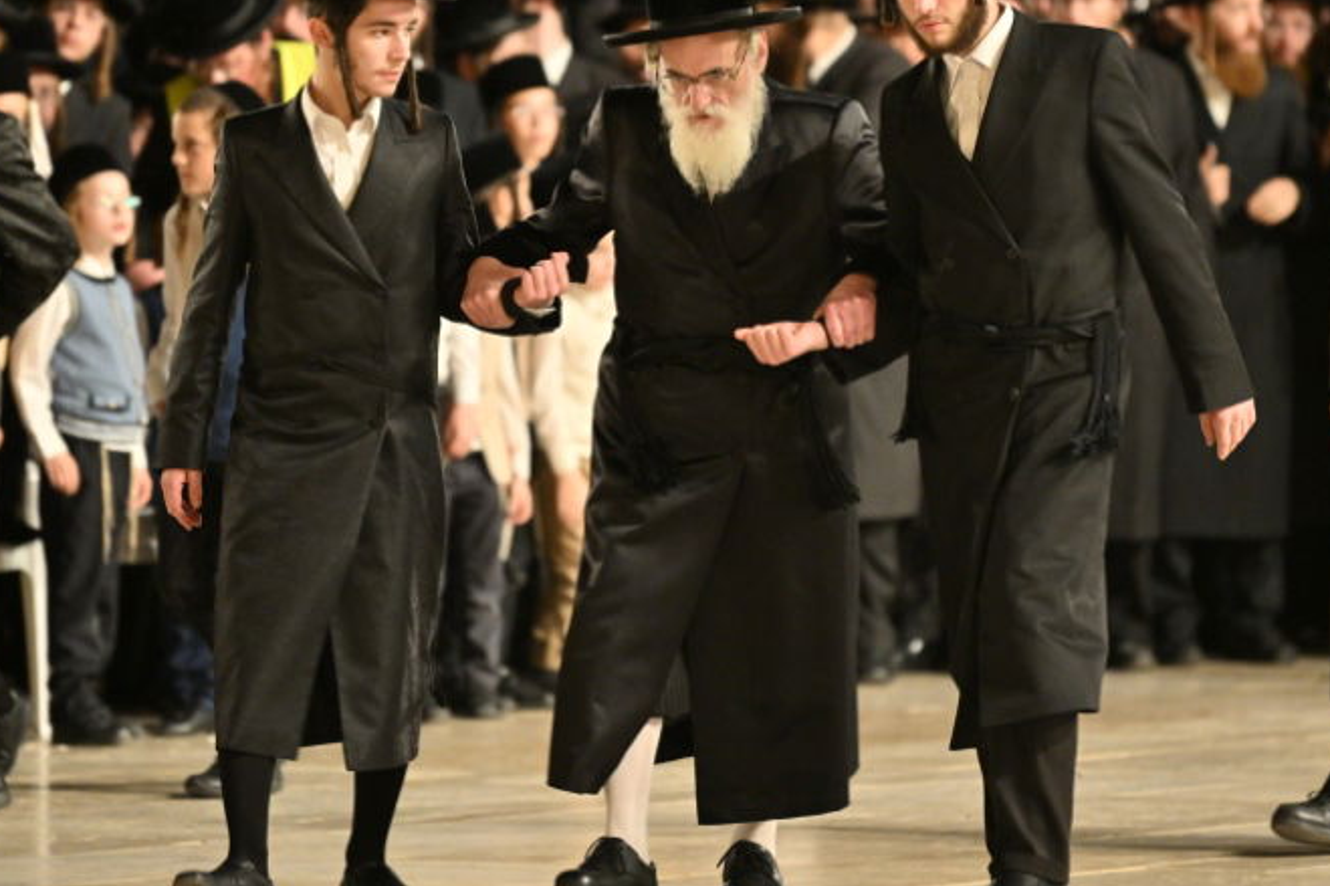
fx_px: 11486
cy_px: 382
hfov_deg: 6.6
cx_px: 714
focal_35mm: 311
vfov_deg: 4.4
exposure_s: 1/160
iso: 1000
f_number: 2.8
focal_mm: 200
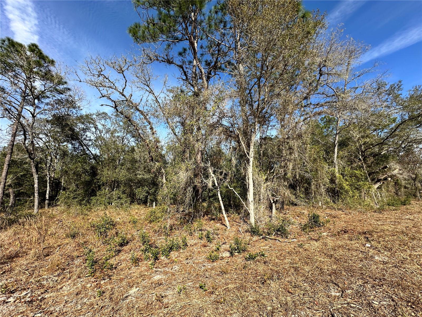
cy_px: 158
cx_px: 211
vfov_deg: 85.7
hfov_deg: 102.1
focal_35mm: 14
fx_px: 171
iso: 40
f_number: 2.2
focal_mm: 2.22
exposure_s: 1/1159
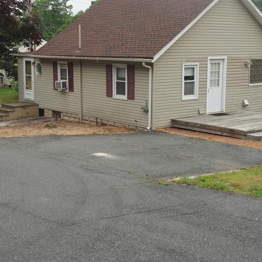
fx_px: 488
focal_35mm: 57
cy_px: 129
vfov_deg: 30.0
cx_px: 97
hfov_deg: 29.9
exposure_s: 1/100
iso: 125
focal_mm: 10.4
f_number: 5.6
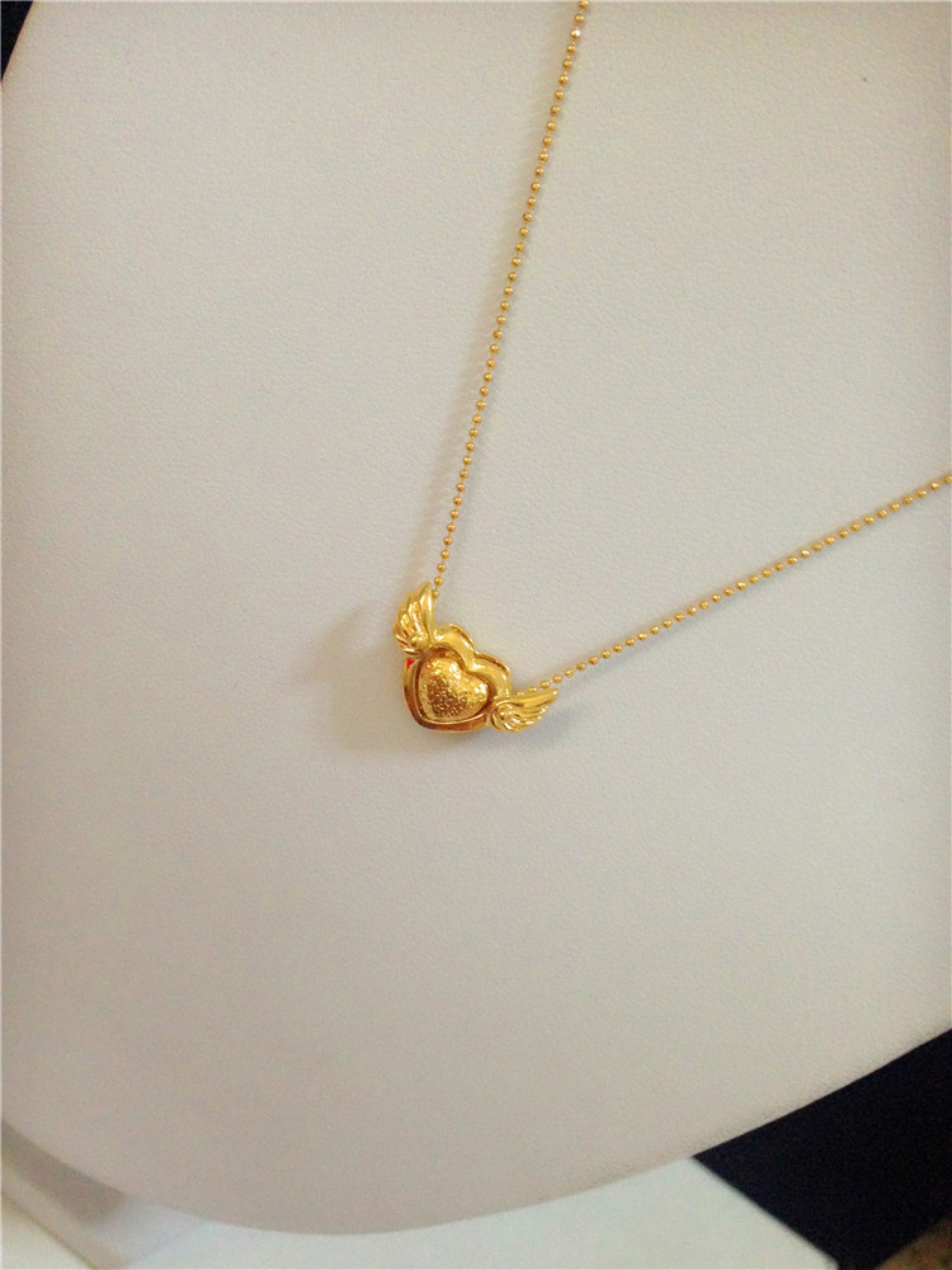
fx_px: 1210
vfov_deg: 55.4
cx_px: 476
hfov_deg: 42.9
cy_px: 635
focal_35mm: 33
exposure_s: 1/17
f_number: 2.4
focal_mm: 4.12
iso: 400
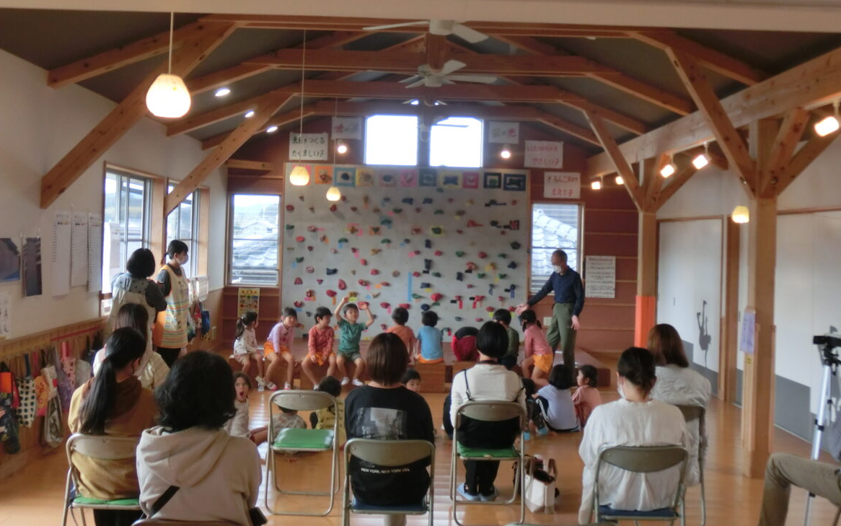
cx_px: 414
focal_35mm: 36
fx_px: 825
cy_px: 214
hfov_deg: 54.0
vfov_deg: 35.2
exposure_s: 1/125
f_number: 3.7
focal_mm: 5.93
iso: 160
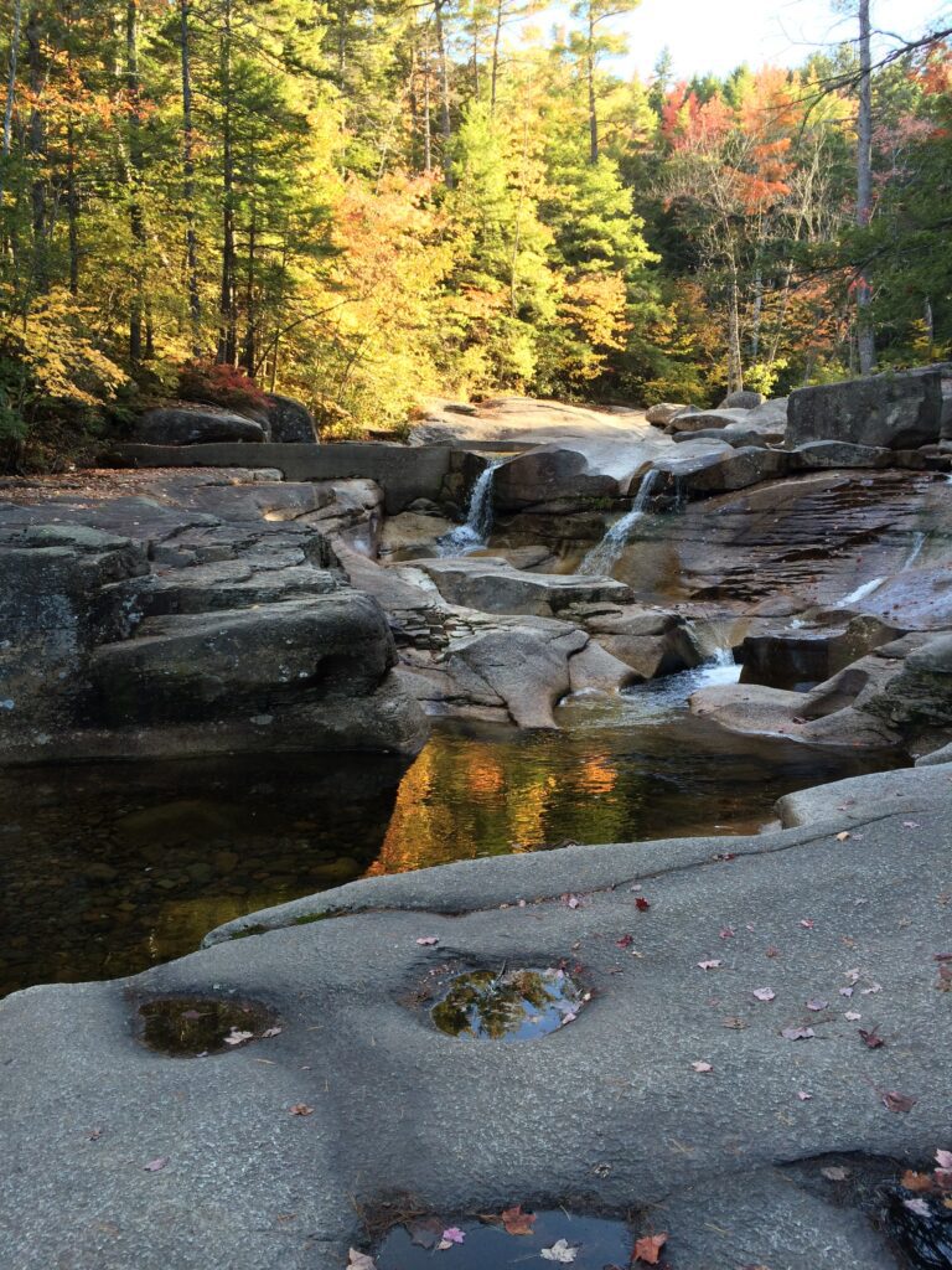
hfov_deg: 46.8
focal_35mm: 30
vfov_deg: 60.0
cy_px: 635
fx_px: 1100
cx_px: 476
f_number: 2.2
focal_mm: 4.12
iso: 64
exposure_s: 1/120
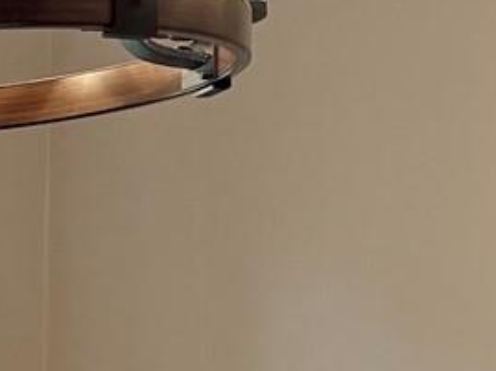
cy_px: 845
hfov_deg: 9.5
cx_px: -730
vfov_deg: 7.6
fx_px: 2619
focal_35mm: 183
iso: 125
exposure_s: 1/171
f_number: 1.78
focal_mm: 6.76
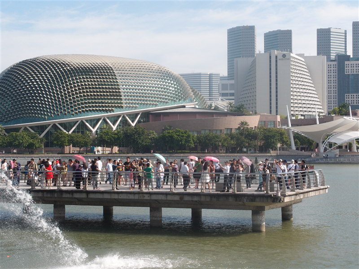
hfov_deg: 29.8
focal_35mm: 65
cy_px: 134
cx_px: 180
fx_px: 674
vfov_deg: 22.6
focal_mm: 14.05
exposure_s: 1/640
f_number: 4.5
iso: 100
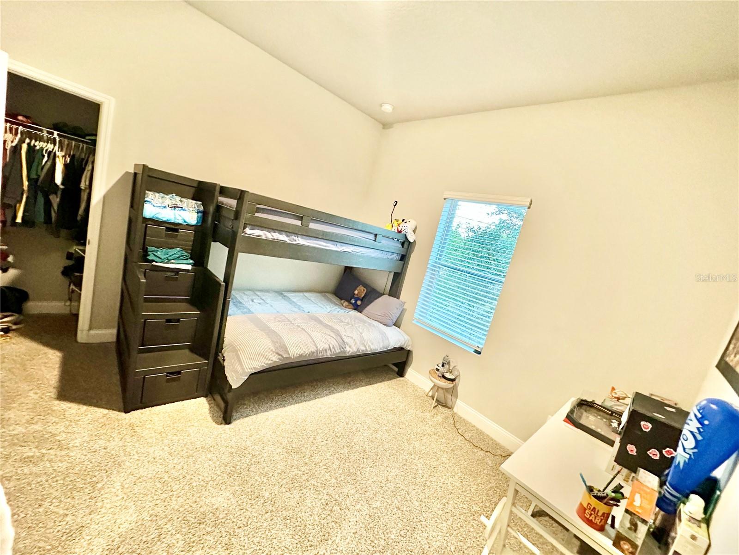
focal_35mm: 14
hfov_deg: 102.1
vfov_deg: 85.7
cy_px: 278
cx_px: 370
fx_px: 299
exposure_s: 1/60
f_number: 2.2
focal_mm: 2.22
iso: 800
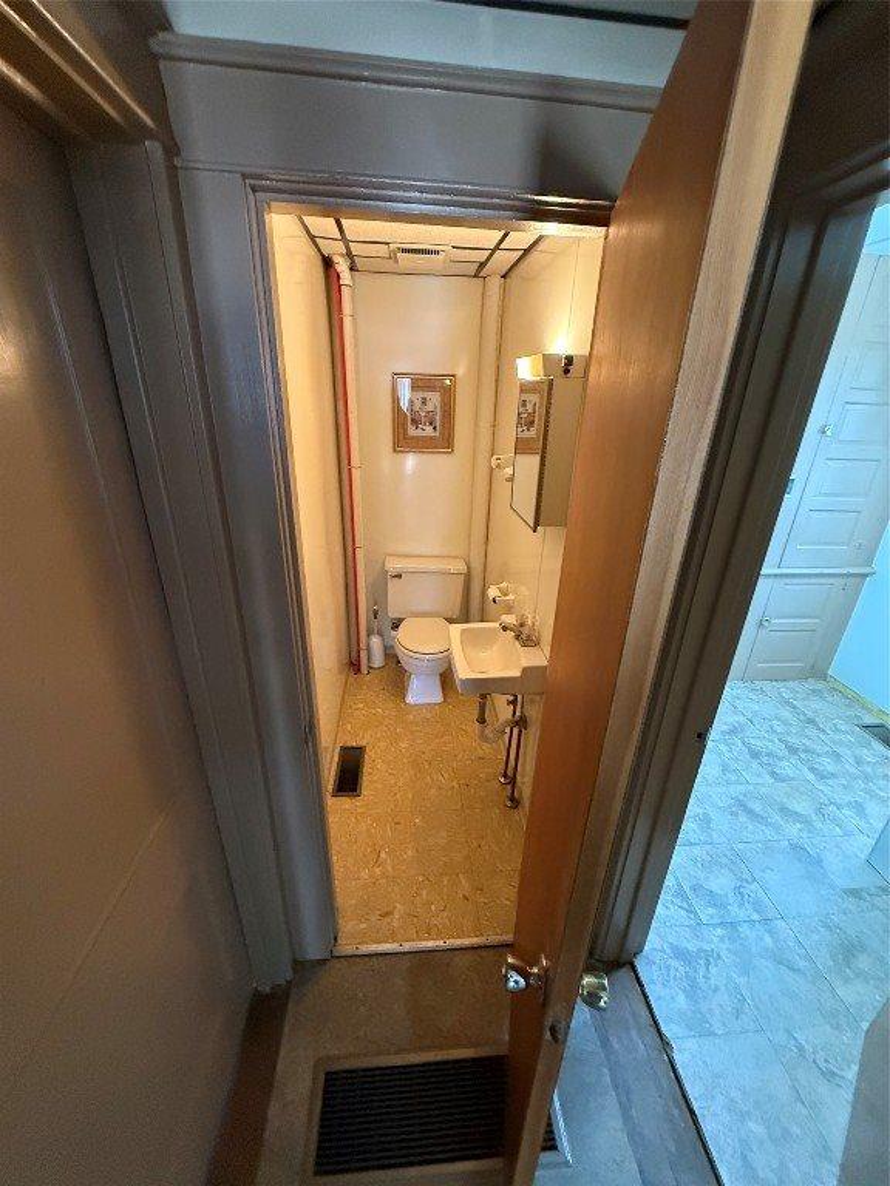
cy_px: 593
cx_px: 445
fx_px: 480
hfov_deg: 85.7
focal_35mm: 14
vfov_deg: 102.1
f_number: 2.2
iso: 640
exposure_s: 1/60
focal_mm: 2.22
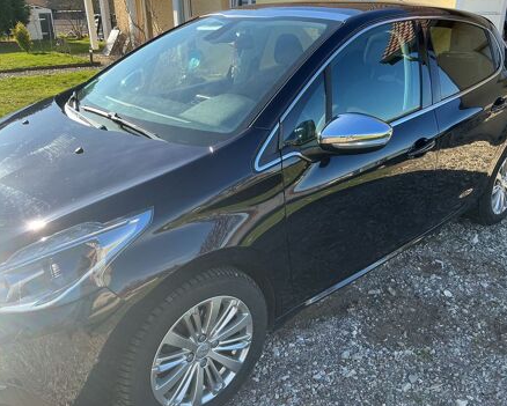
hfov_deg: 57.1
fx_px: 465
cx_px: 256
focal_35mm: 31
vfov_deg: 47.2
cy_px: 200
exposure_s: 1/457
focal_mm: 3
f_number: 1.8
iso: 25
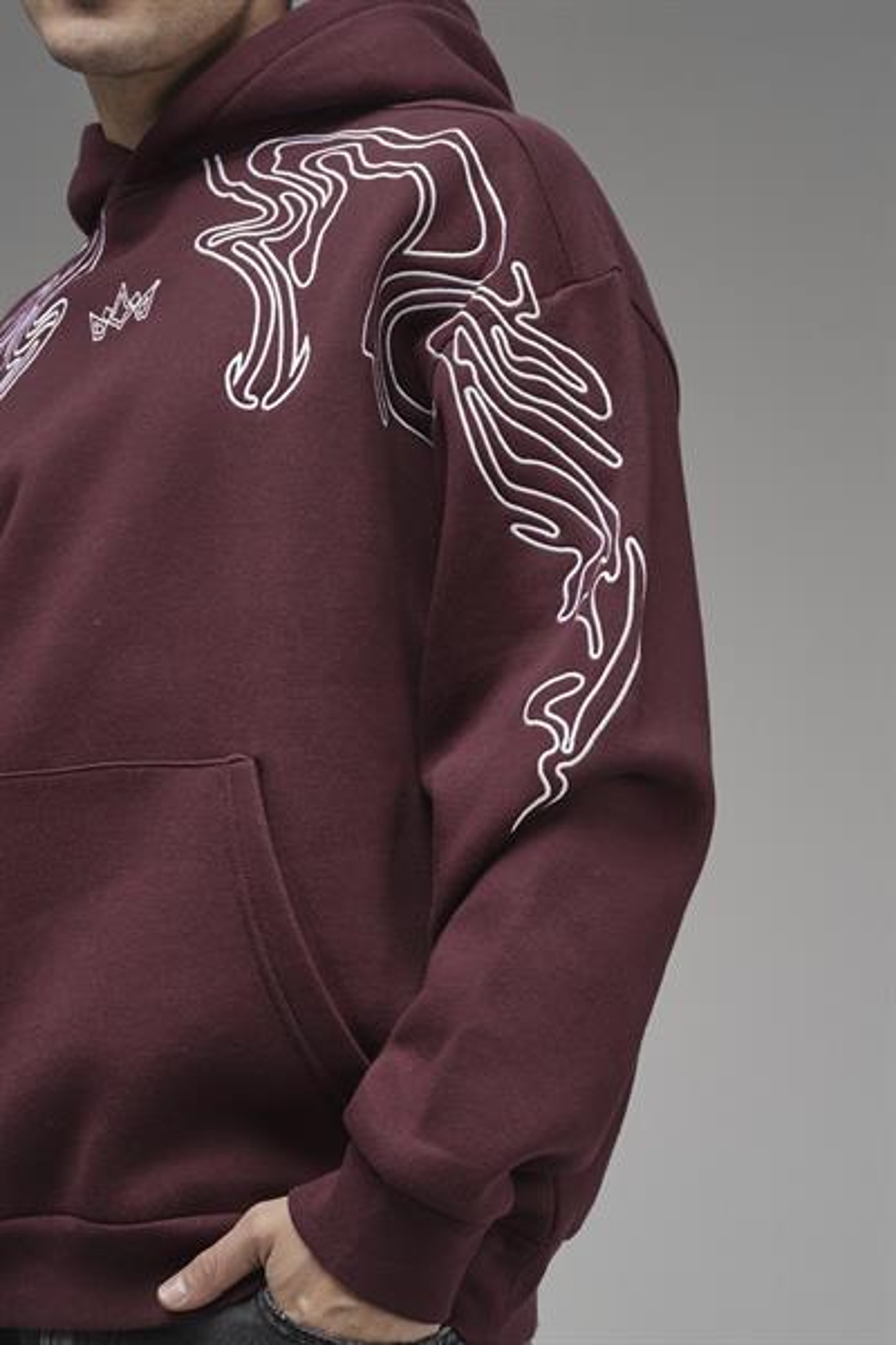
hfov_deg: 18.2
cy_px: 672
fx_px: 2800
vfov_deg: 27.0
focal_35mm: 75
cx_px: 448
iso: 64
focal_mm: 50
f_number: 7.1
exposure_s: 1/125
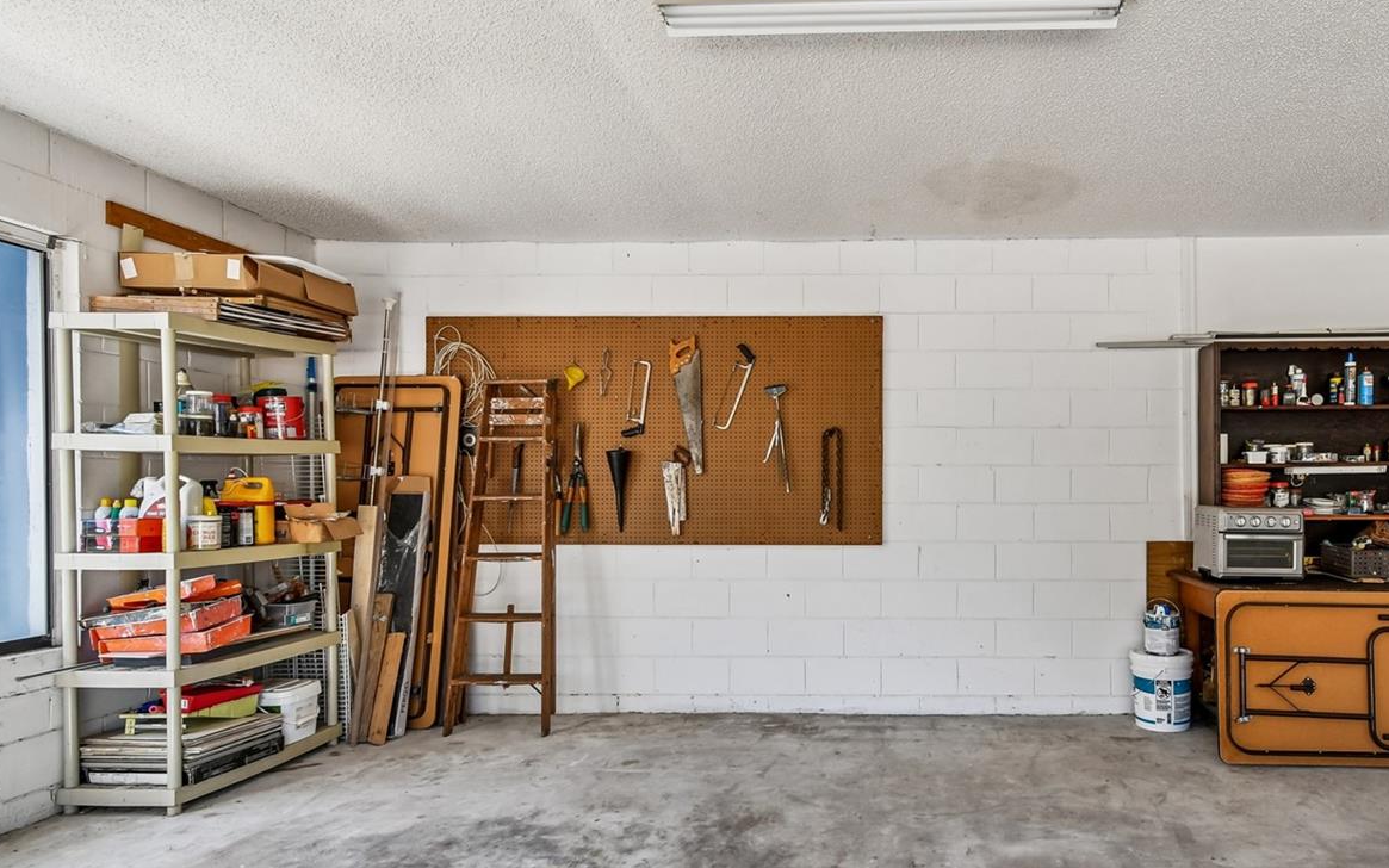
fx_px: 795
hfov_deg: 80.7
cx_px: 869
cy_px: 513
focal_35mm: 21
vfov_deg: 56.9
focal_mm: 10
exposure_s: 1/40
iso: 100
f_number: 7.1
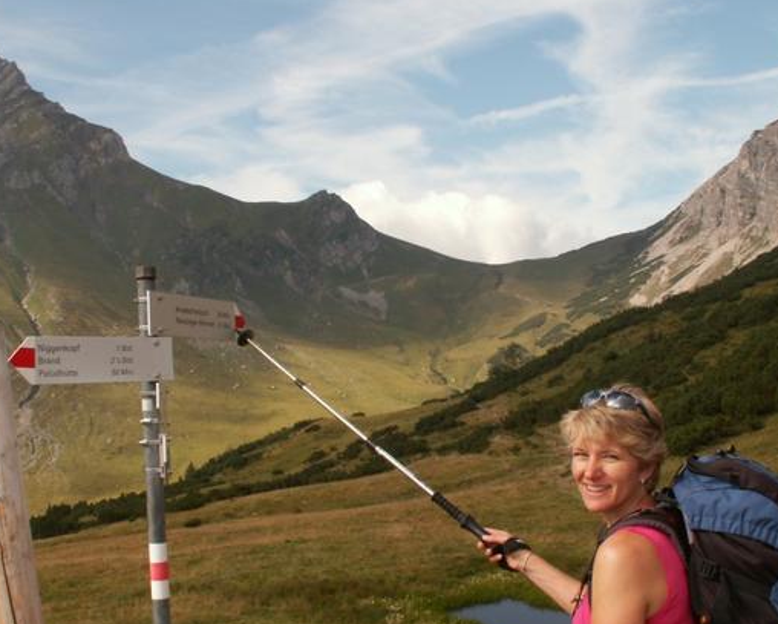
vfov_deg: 34.9
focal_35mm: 43
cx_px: 397
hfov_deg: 42.9
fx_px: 991
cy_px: 325
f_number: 8
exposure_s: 1/125
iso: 50
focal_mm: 5.86
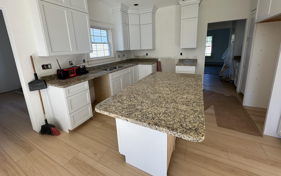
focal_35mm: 15
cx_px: 140
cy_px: 71
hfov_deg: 101.5
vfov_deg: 74.1
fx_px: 115
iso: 40
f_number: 2.2
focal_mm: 2.22
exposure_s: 1/128
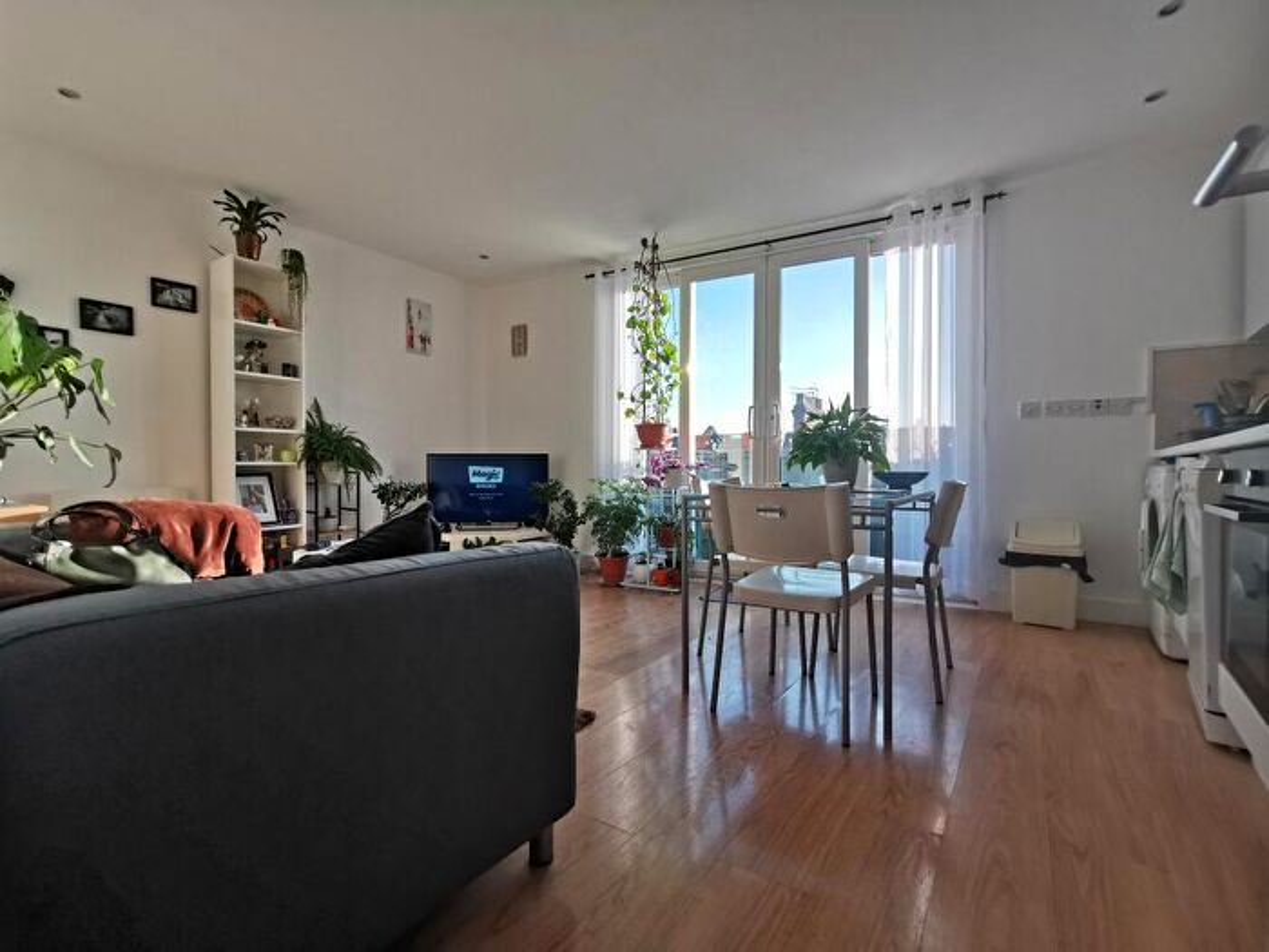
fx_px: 587
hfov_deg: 94.5
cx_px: 634
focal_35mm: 16
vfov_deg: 78.1
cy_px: 476
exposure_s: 1/177
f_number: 2.2
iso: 50
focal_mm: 2.35
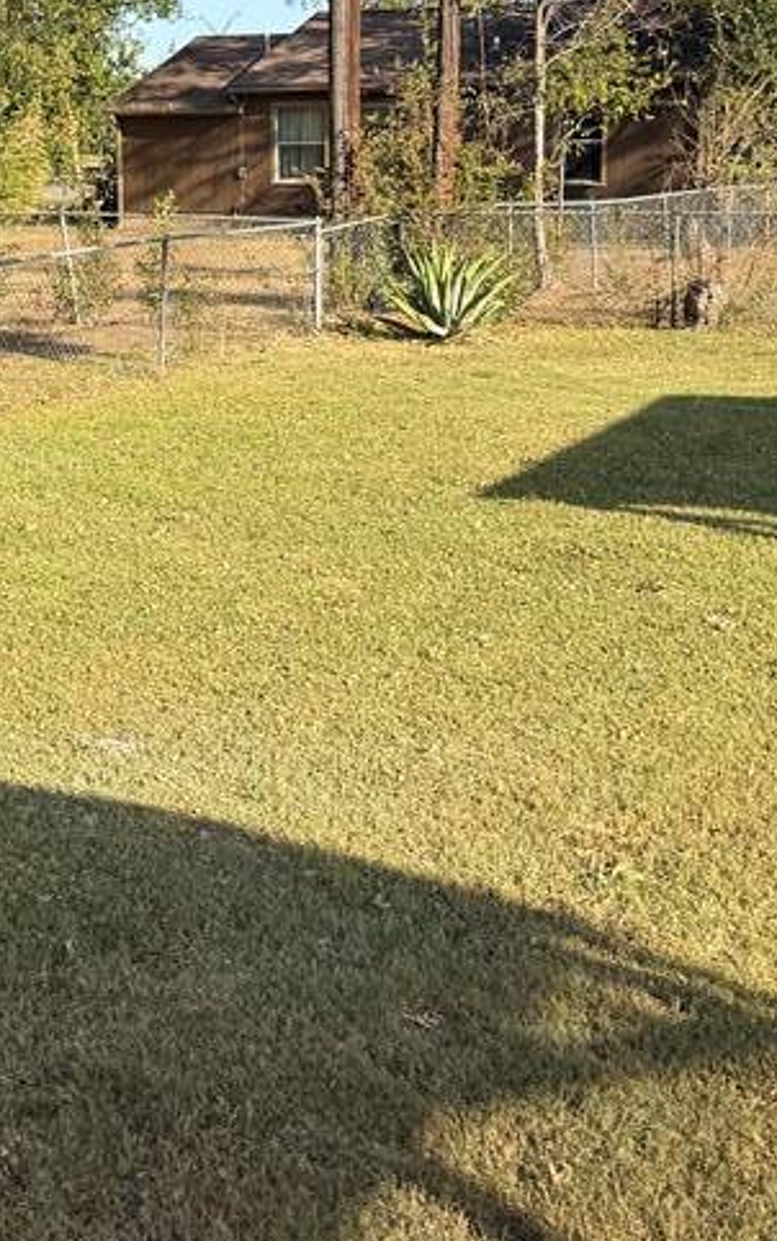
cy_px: 391
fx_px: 1826
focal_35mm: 54
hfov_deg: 23.9
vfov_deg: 37.0
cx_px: 278
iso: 80
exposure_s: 1/1949
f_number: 1.78
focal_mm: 6.76
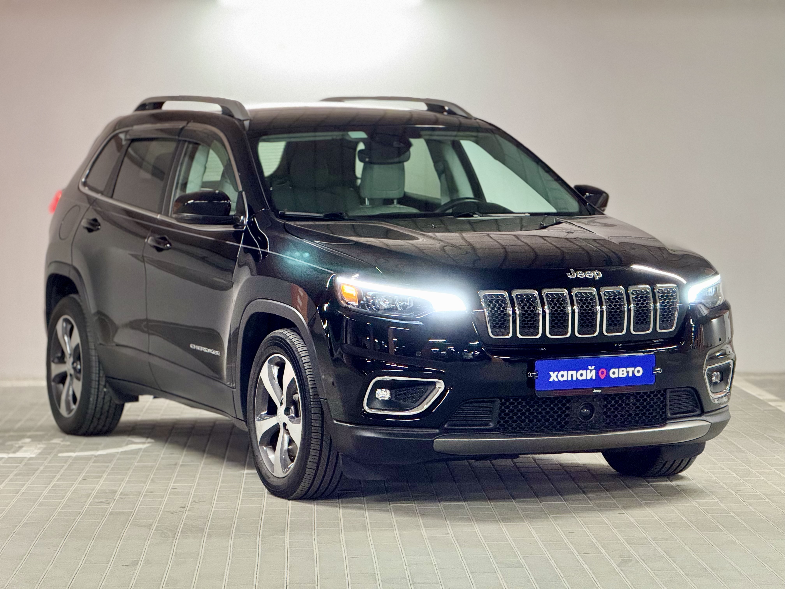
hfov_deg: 16.4
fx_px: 2721
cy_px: 294
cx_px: 392
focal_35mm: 120
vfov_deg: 12.3
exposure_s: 1/55
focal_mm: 15.66
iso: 500
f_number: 2.8
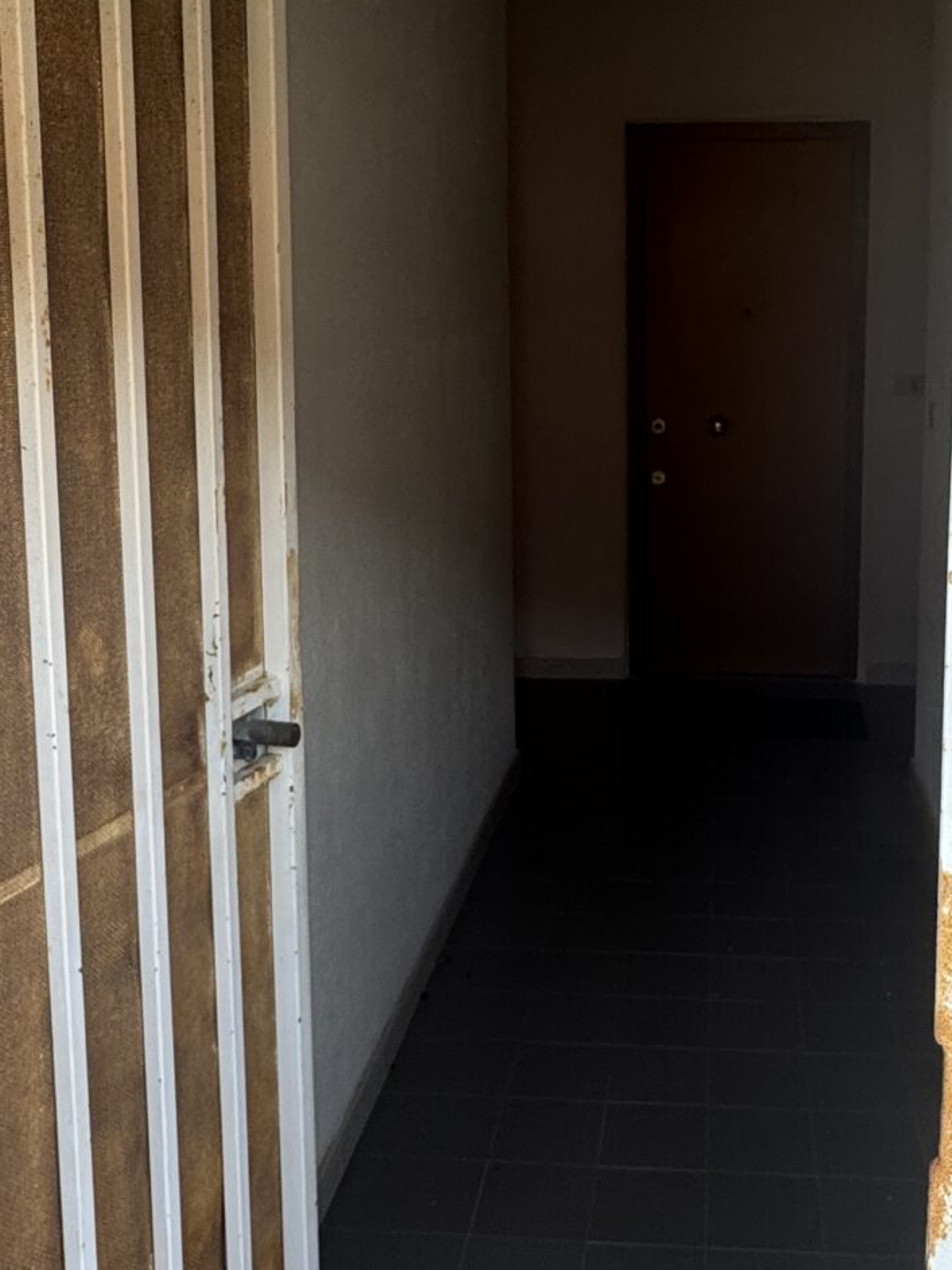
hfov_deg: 37.4
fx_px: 1394
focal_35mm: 38
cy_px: 463
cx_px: 619
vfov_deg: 48.4
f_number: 2.2
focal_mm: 2.22
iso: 80
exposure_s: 1/99
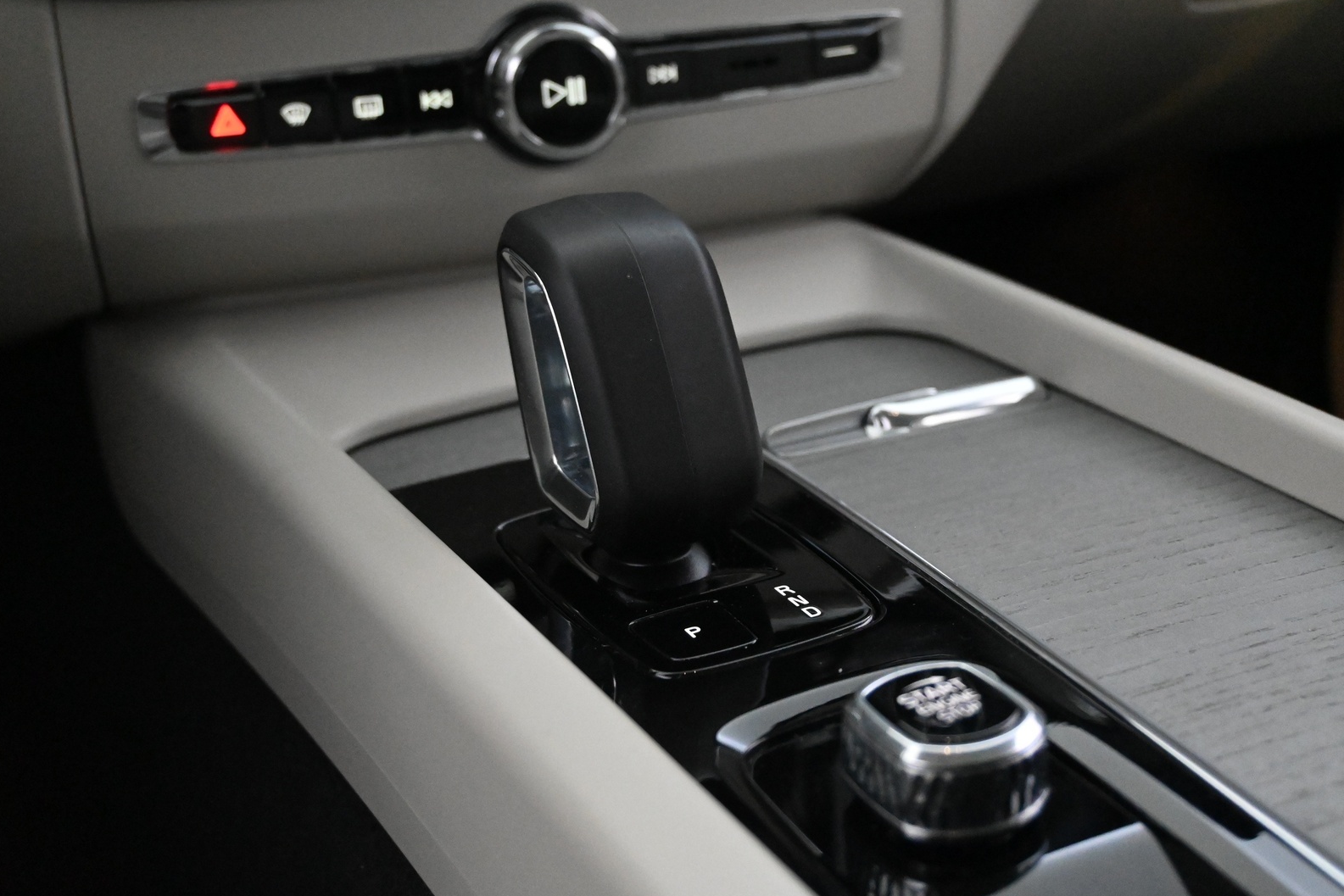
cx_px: 667
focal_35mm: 46
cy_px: 451
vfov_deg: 29.2
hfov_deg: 42.7
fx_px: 1717
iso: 8000
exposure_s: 1/50
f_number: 4.8
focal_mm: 30
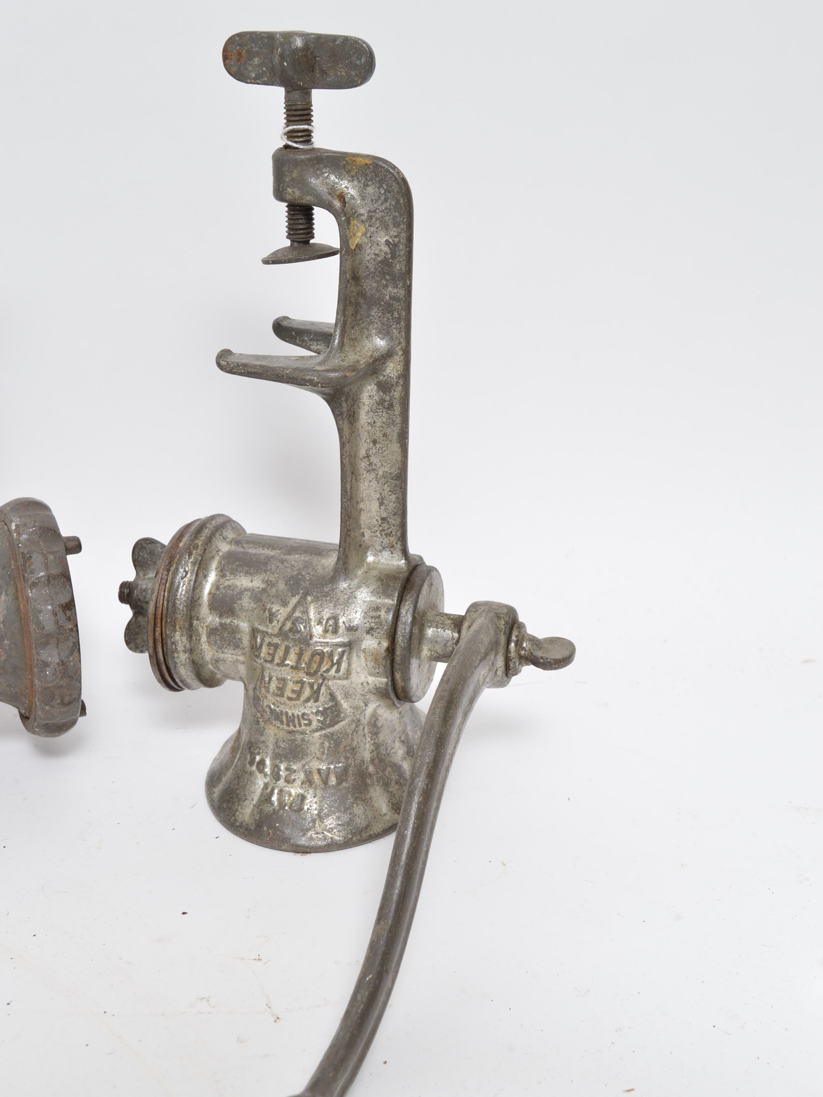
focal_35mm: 46
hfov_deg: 31.5
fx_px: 1458
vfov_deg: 41.1
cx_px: 415
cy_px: 623
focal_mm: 28
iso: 400
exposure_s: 1/80
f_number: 9
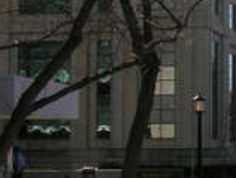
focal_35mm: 170
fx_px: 1161
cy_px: 76
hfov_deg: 10.6
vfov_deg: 8.8
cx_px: 482
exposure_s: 1/226
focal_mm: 8.9
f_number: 7.1
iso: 50
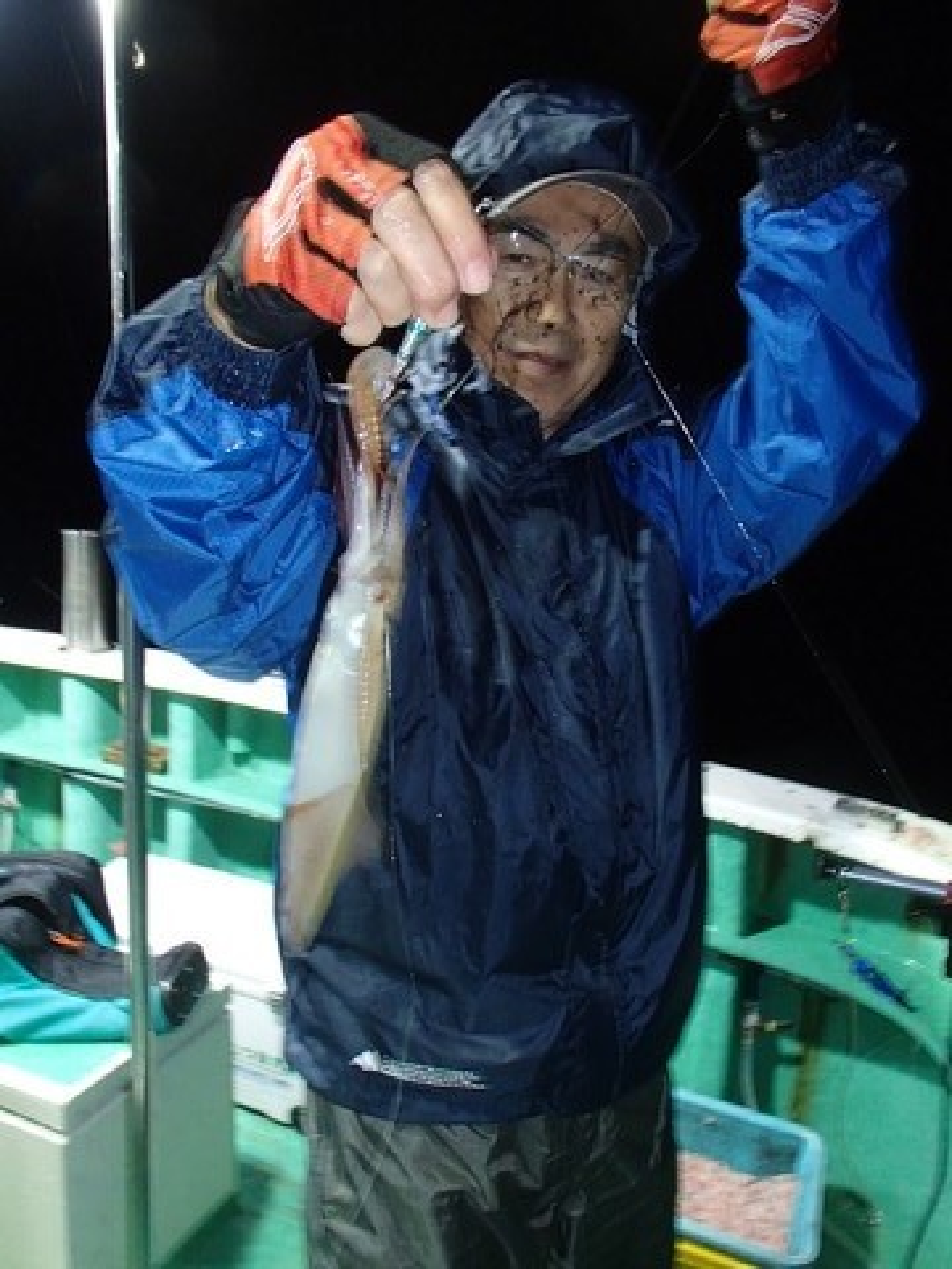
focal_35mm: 28
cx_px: 476
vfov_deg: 63.4
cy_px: 634
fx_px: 1027
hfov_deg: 49.7
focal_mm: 5
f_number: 3.9
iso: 400
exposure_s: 1/30
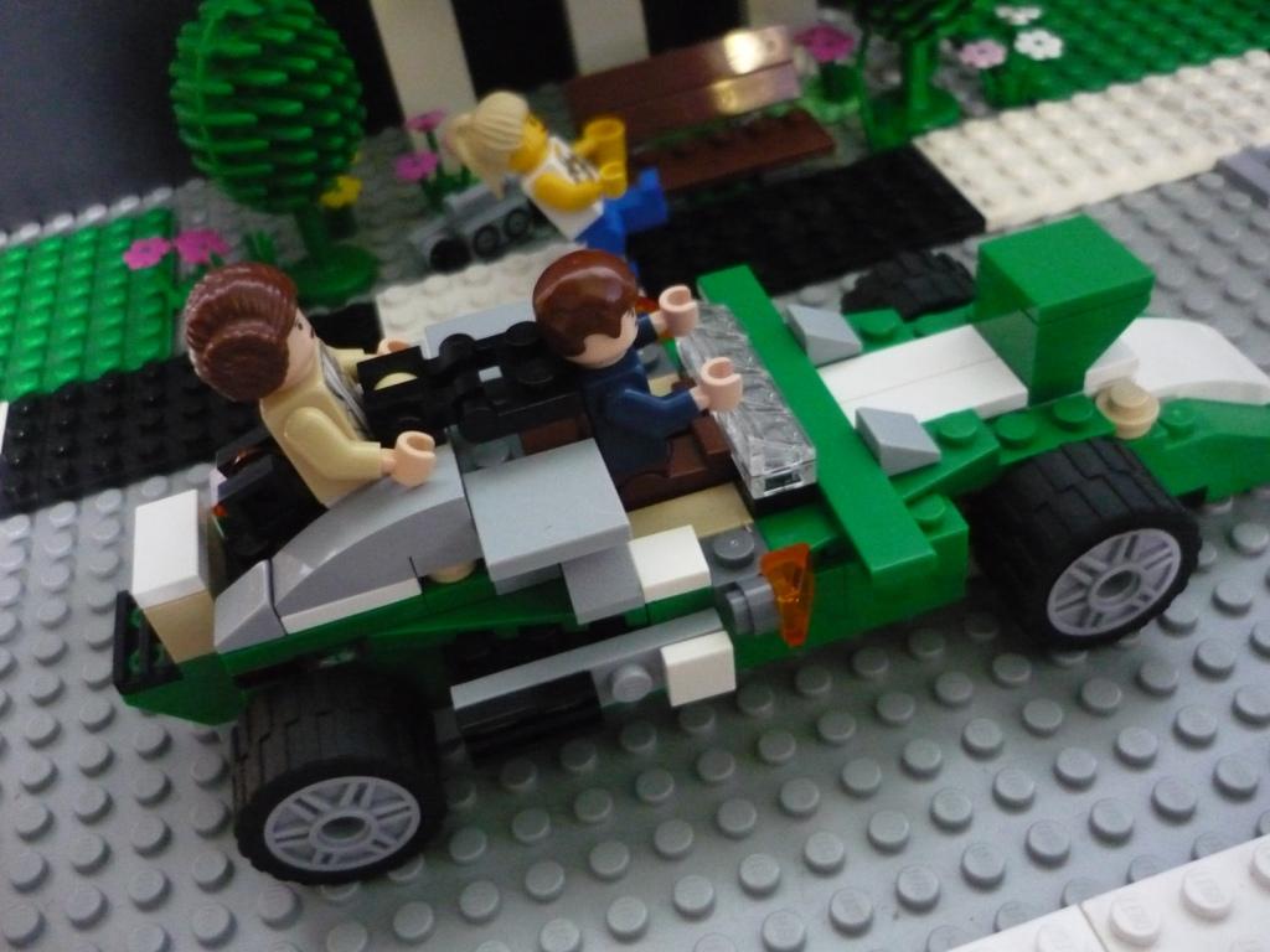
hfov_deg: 55.4
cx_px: 635
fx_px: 1211
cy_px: 476
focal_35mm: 33
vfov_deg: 42.9
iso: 800
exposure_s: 1/20
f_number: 2.8
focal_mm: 5.5
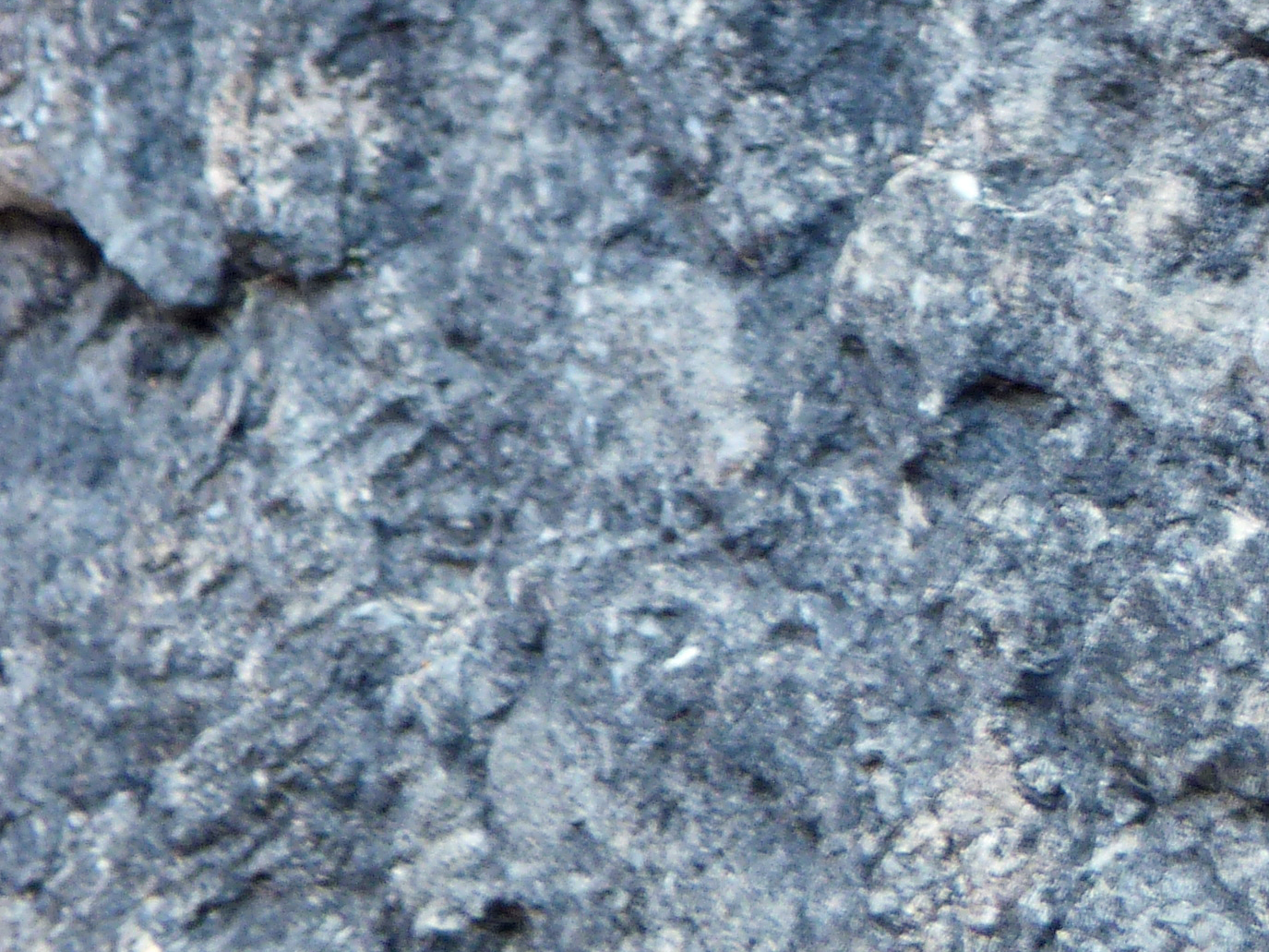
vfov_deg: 9.4
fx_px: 5645
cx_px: 1905
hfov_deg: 12.2
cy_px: -319
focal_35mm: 154
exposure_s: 1/25
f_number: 3.2
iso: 100
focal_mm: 8.7
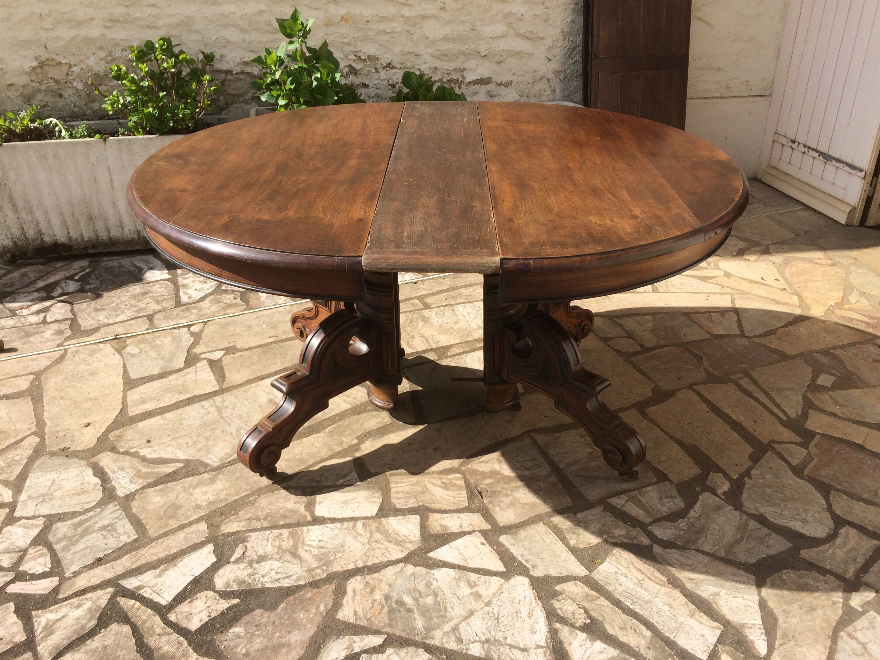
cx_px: 440
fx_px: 737
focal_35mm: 29
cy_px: 330
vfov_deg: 48.2
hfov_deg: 61.7
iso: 32
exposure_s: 1/1520
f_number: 2.2
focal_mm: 4.15
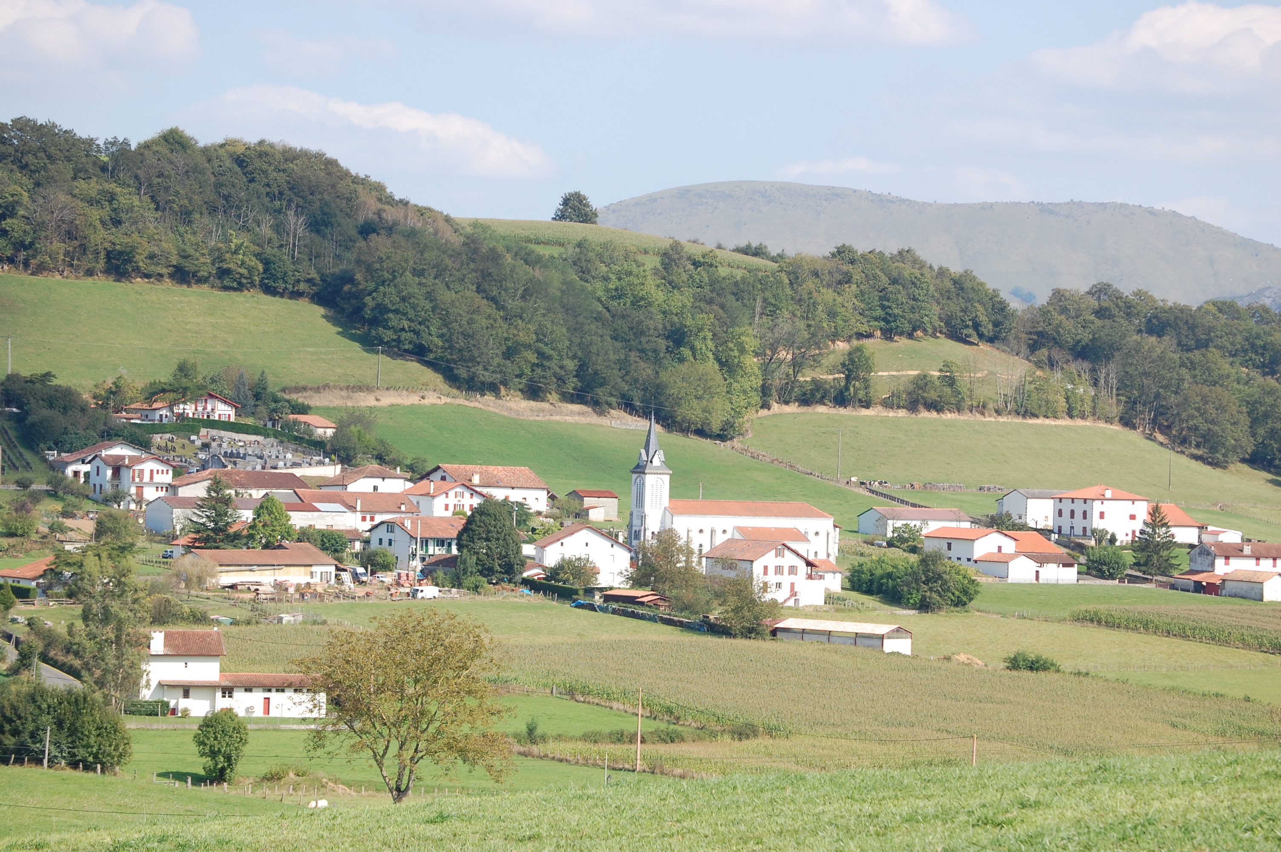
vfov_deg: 11.4
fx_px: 4266
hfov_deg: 17.1
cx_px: 640
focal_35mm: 120
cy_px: 426
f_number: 8
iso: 200
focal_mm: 80
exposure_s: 1/400
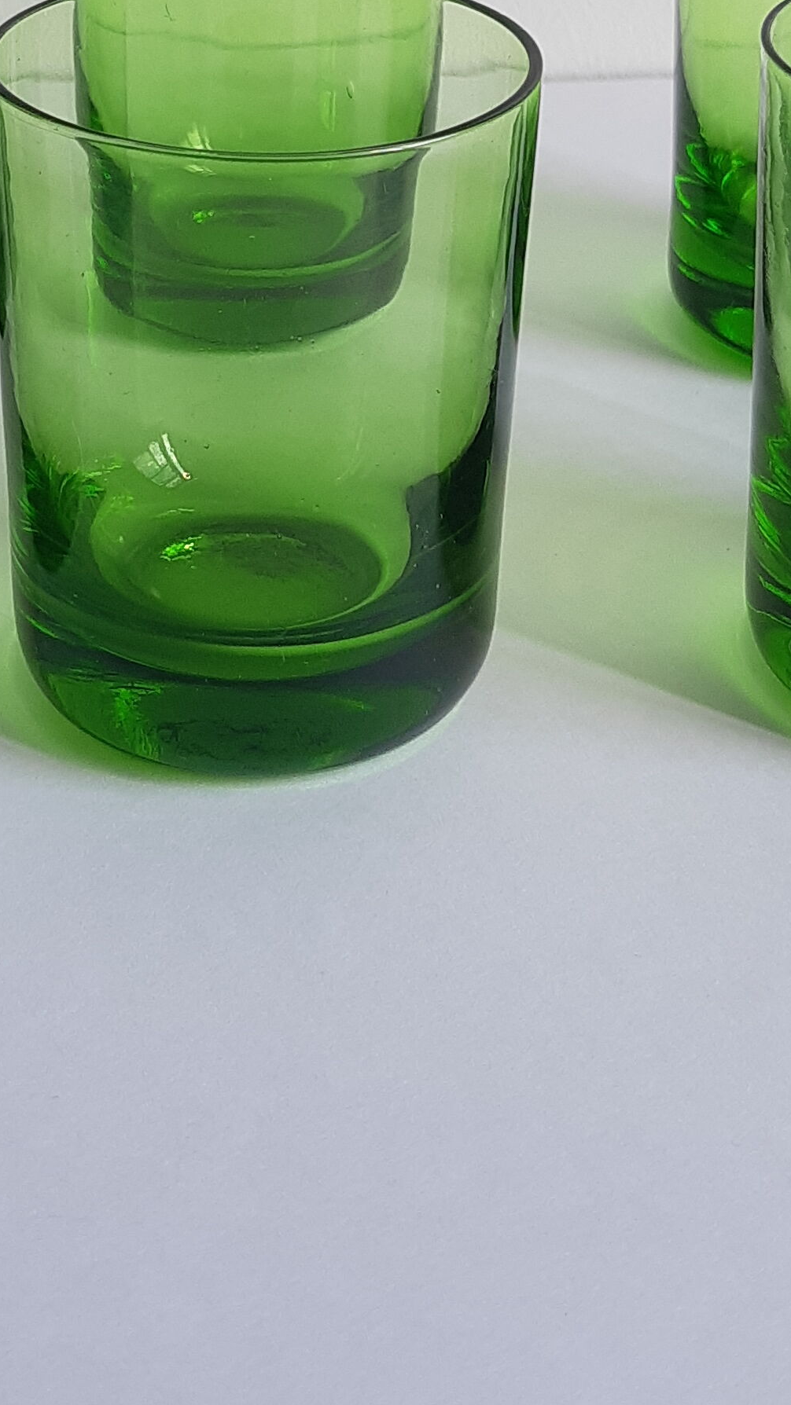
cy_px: 167
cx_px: 204
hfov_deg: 16.5
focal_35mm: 73
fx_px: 2721
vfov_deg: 28.0
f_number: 1.7
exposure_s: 1/137
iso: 40
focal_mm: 3.93
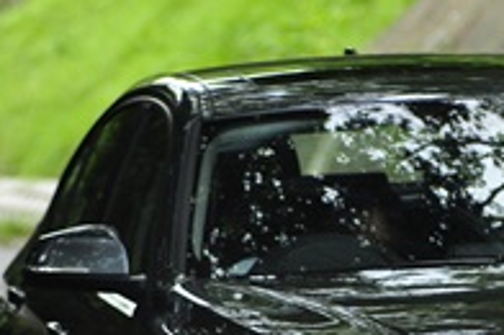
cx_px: 576
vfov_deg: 2.7
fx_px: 7184
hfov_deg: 4.0
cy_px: 445
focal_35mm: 514
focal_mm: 116
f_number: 3.5
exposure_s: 1/250
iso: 1000
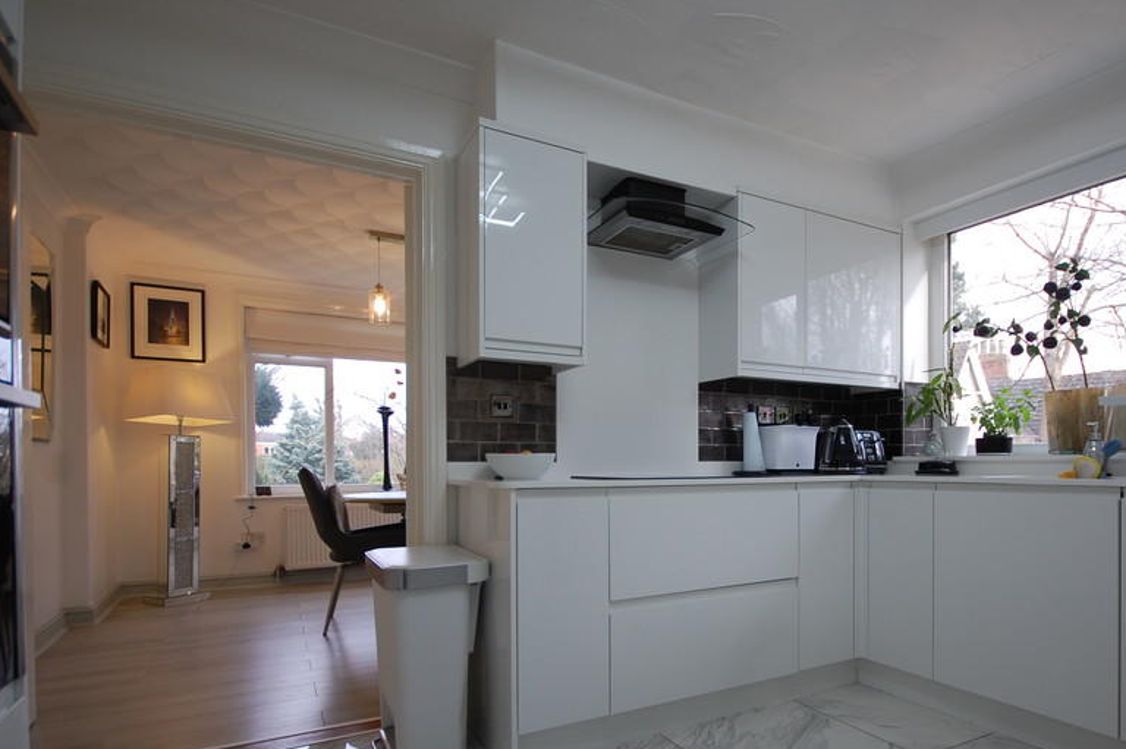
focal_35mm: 20
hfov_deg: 83.2
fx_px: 625
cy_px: 465
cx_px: 661
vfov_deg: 61.1
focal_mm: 10
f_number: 4
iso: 200
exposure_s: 1/50
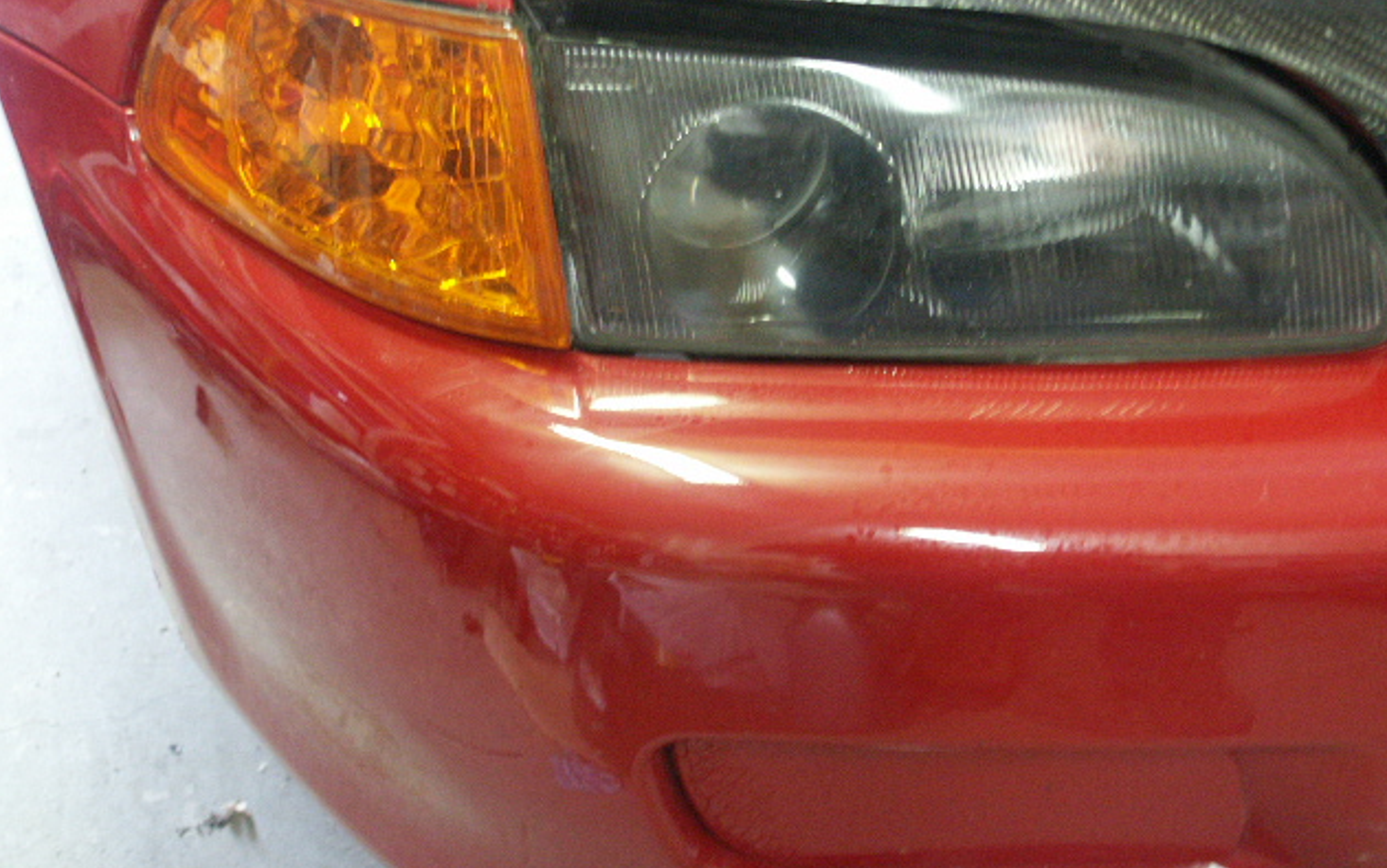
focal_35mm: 72
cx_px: 695
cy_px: 356
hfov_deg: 28.6
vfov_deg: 18.1
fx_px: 2723
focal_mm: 16.68
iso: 200
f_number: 3.5
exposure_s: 1/8
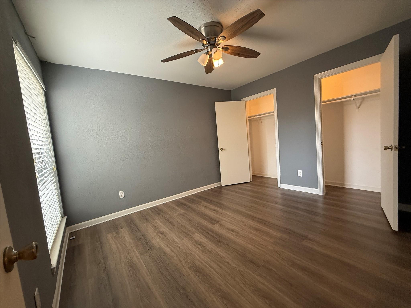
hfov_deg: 102.1
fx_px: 166
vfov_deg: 85.7
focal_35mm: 14
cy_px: 154
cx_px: 206
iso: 320
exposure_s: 1/120
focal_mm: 2.22
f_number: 2.2
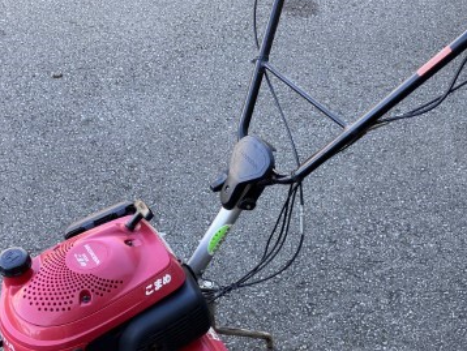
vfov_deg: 29.0
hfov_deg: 38.2
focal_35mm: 50
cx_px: 228
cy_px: 226
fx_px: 675
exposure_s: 1/121
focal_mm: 3.99
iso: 40
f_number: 1.8
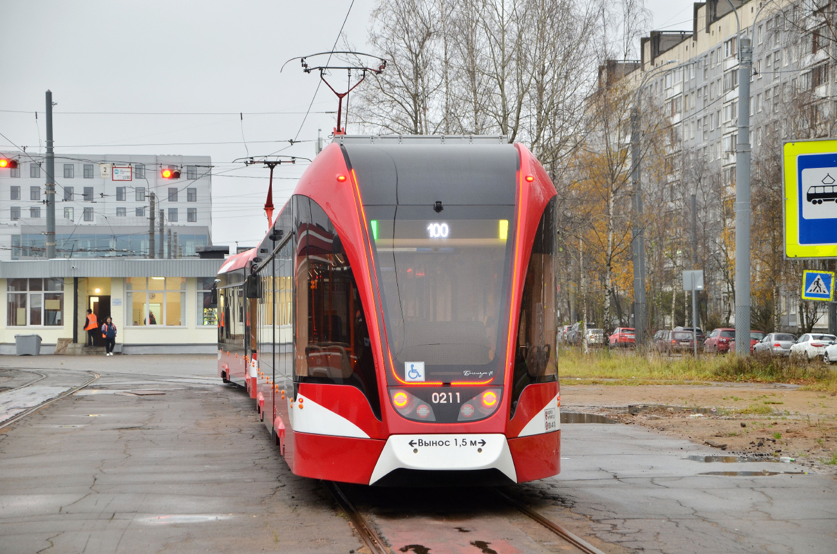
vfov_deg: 14.6
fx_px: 2158
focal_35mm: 93
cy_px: 277
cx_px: 418
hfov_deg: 22.0
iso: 200
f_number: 5
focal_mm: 62
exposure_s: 1/30
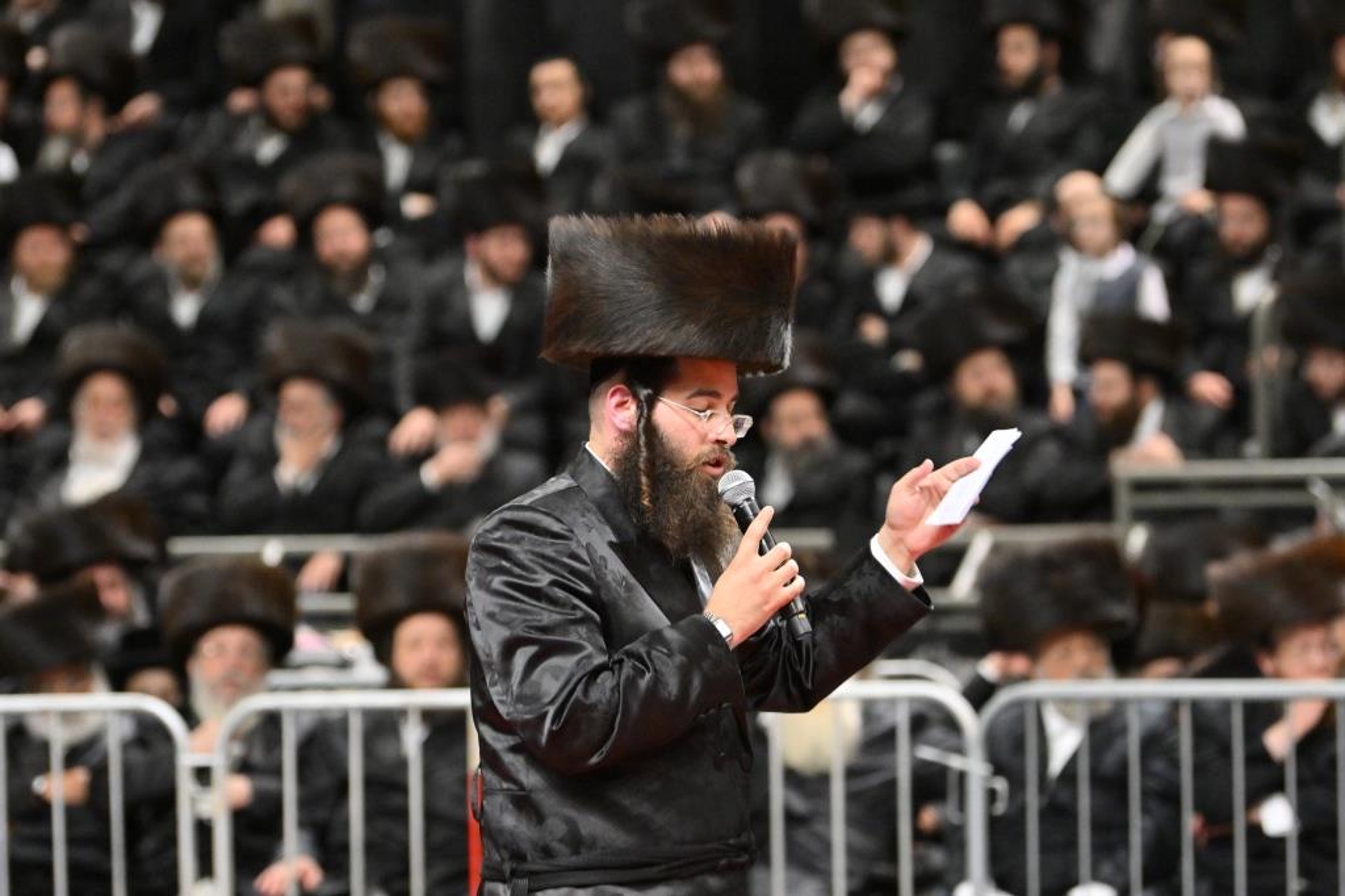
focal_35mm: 202
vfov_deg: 6.8
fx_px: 7544
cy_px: 448
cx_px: 672
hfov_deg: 10.2
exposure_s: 1/250
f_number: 2.8
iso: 1250
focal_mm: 135
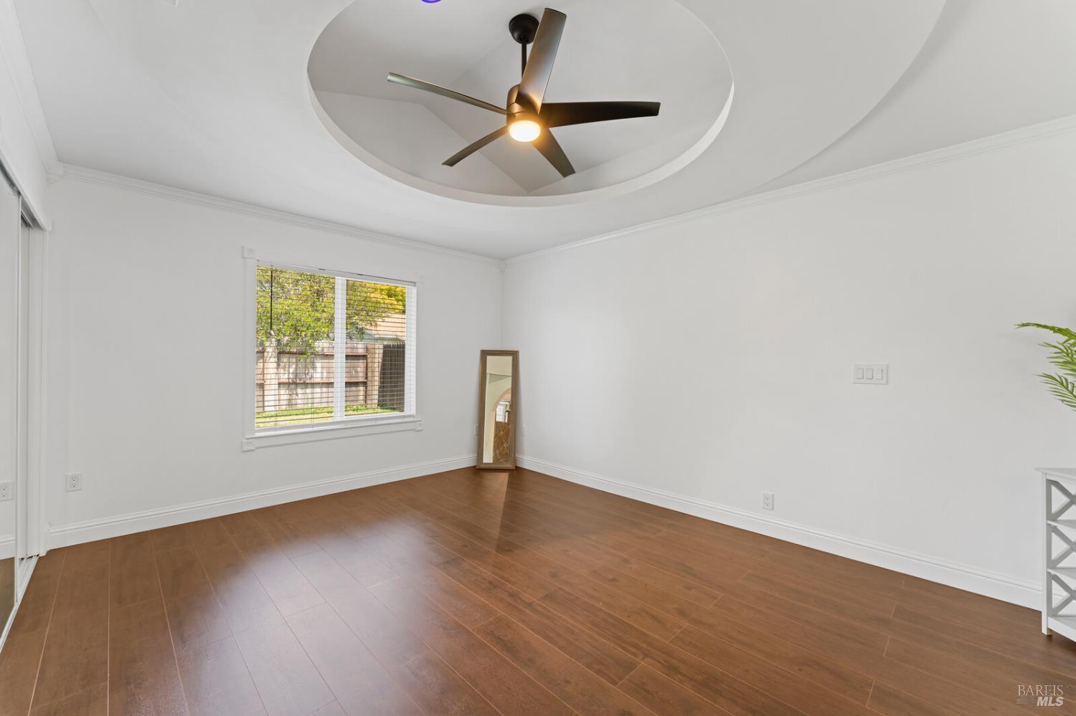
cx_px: 538
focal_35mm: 14
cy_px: 358
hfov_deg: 104.3
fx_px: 418
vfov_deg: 81.2
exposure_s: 1/2
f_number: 7.1
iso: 320
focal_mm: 14
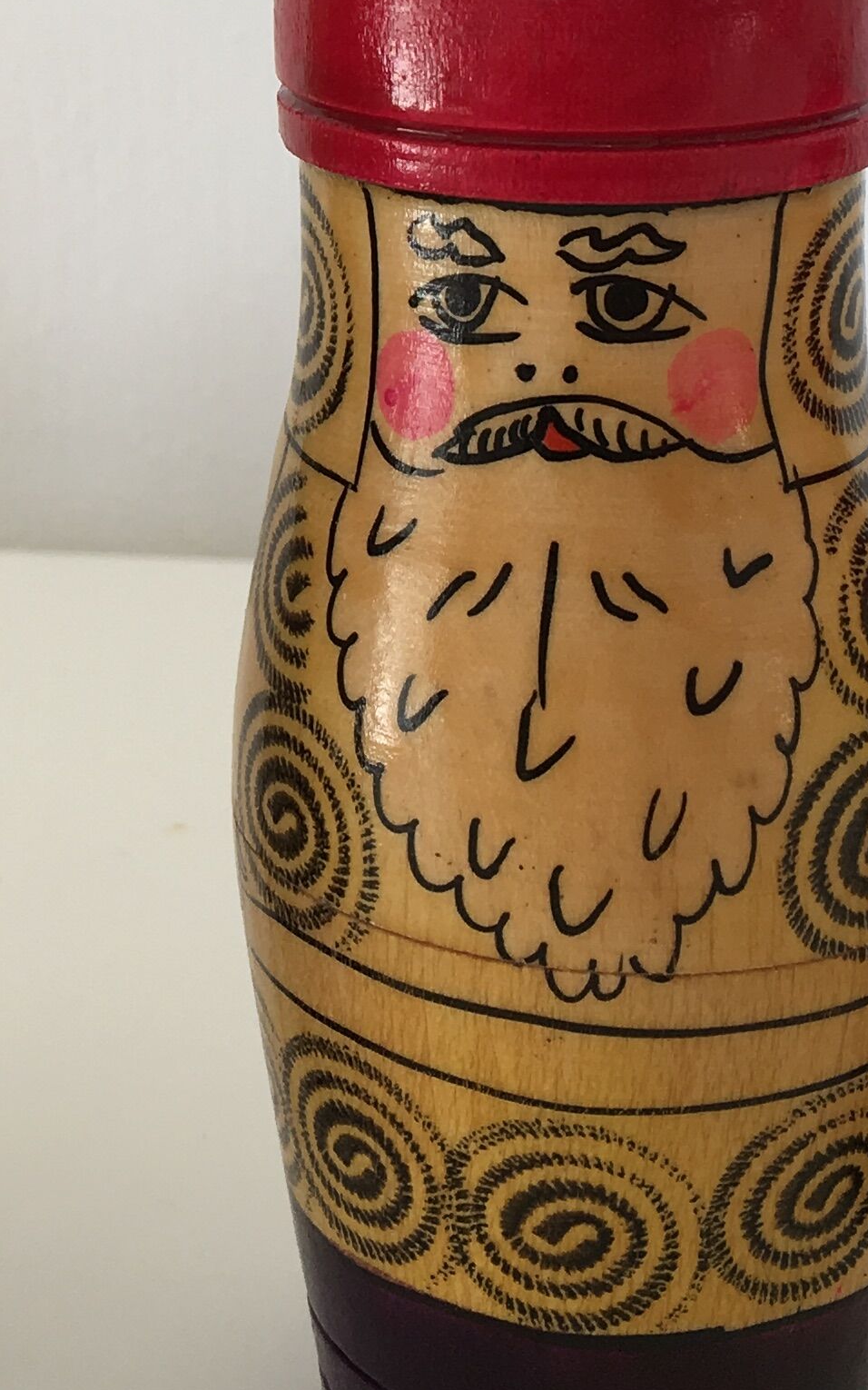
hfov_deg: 15.6
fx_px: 3066
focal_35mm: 81
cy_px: -24
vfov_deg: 24.3
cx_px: -139
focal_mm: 4.15
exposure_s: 1/50
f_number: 2.2
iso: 25
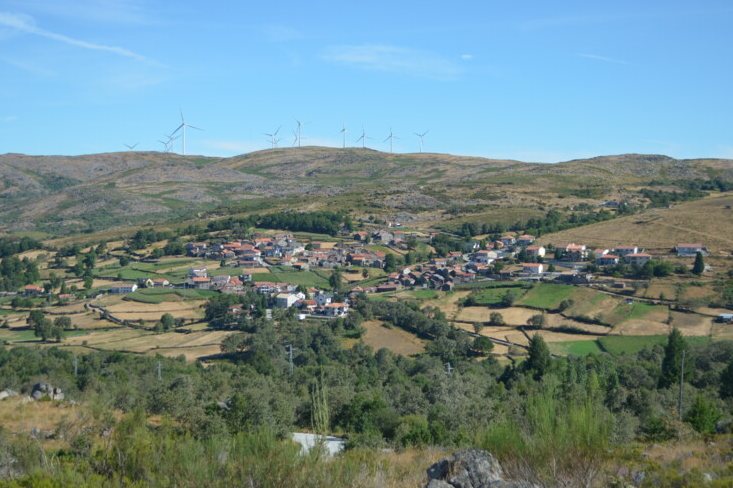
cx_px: 354
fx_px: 1397
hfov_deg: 29.4
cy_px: 225
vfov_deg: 19.8
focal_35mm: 69
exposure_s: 1/640
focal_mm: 35
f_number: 5
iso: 100
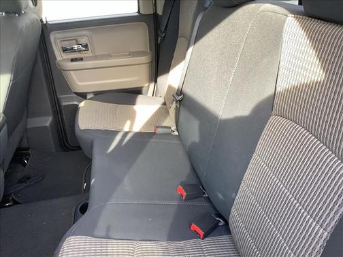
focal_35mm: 31
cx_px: 172
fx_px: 307
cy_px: 128
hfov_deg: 58.4
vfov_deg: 45.4
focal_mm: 3.3
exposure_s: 1/50
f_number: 2.4
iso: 64
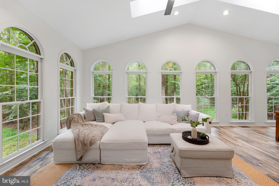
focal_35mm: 14
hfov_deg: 104.2
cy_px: 93
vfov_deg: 81.3
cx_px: 140
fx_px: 109
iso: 100
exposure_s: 1/15
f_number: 4
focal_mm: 14
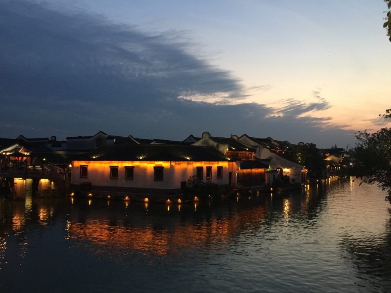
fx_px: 327
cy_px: 146
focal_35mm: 29
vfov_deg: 48.2
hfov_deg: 61.7
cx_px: 196
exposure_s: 1/10
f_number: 2.2
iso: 100
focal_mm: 4.15
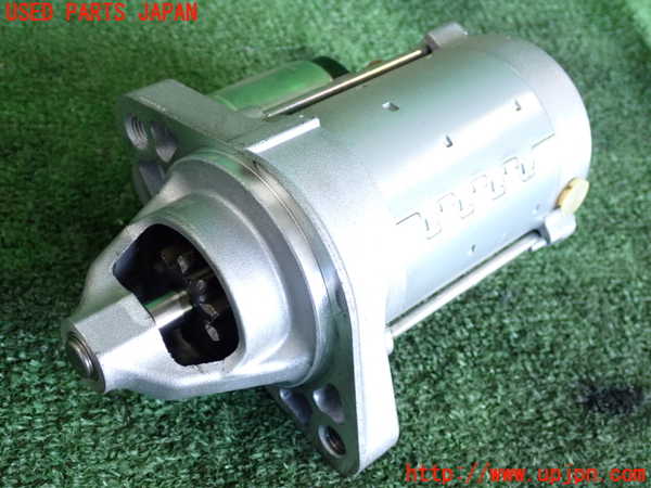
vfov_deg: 30.9
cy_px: 244
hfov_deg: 40.4
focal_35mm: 47
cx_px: 326
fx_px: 884
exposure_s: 1/125
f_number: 3.1
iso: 1000
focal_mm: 8.4
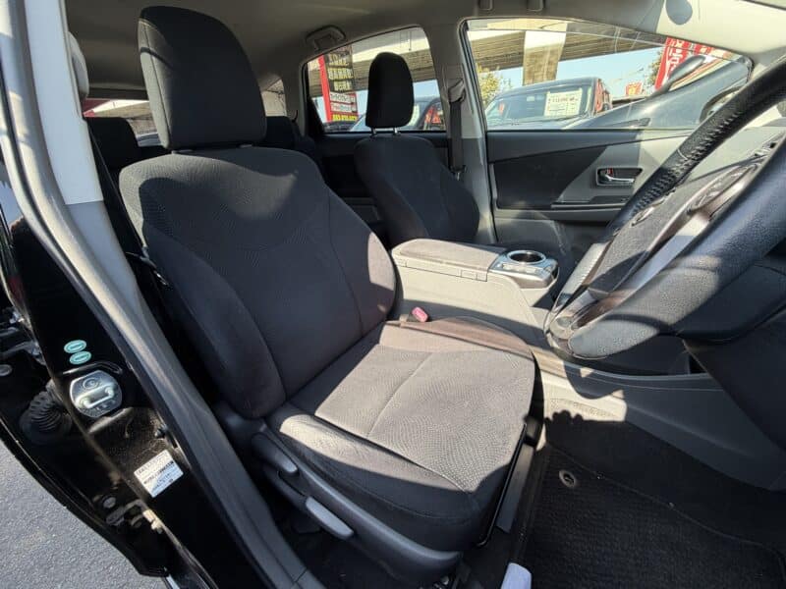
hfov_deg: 102.1
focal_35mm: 14
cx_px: 393
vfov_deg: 85.7
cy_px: 294
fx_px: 318
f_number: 2.2
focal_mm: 2.22
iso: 64
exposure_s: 1/121
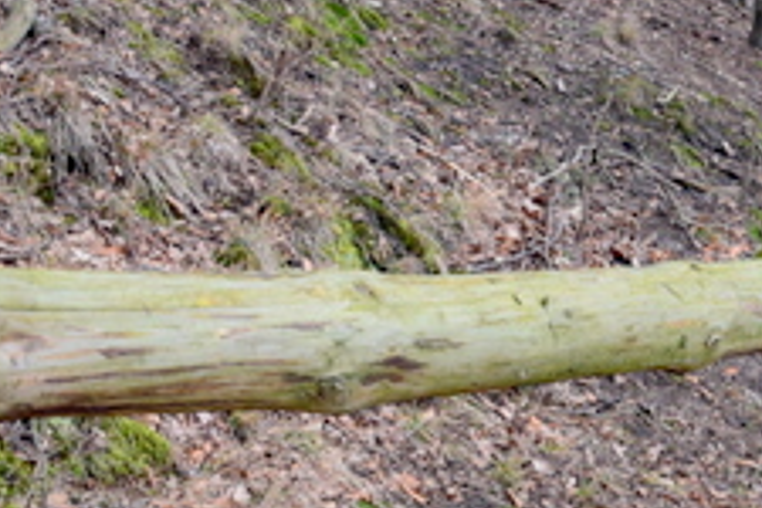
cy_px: 234
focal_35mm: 96
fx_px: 2032
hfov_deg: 20.0
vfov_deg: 14.2
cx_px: 901
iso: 720
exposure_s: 1/15
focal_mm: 18
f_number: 6.3
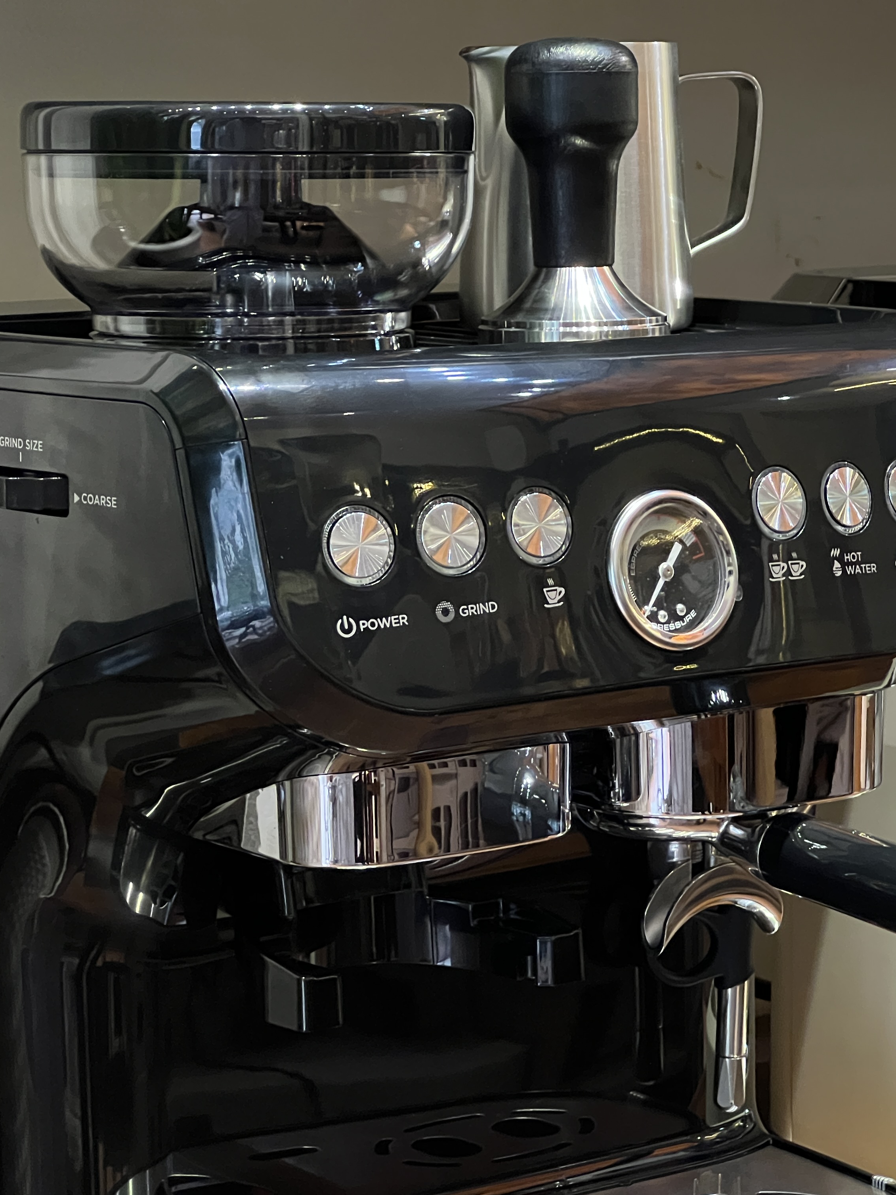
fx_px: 3554
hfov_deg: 14.4
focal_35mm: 103
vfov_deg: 19.1
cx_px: 570
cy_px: 598
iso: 640
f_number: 2.8
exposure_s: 1/50
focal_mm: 9
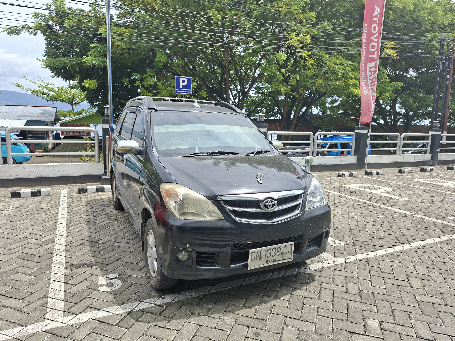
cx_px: 228
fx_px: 302
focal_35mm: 23
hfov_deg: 73.9
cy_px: 170
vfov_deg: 58.9
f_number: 1.8
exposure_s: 1/1742
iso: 50
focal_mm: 5.54
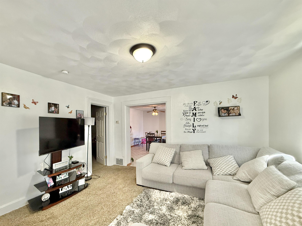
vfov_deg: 85.7
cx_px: 151
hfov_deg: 102.1
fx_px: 122
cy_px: 113
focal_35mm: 14
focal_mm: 2.22
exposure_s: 1/60
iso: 320
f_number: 2.2
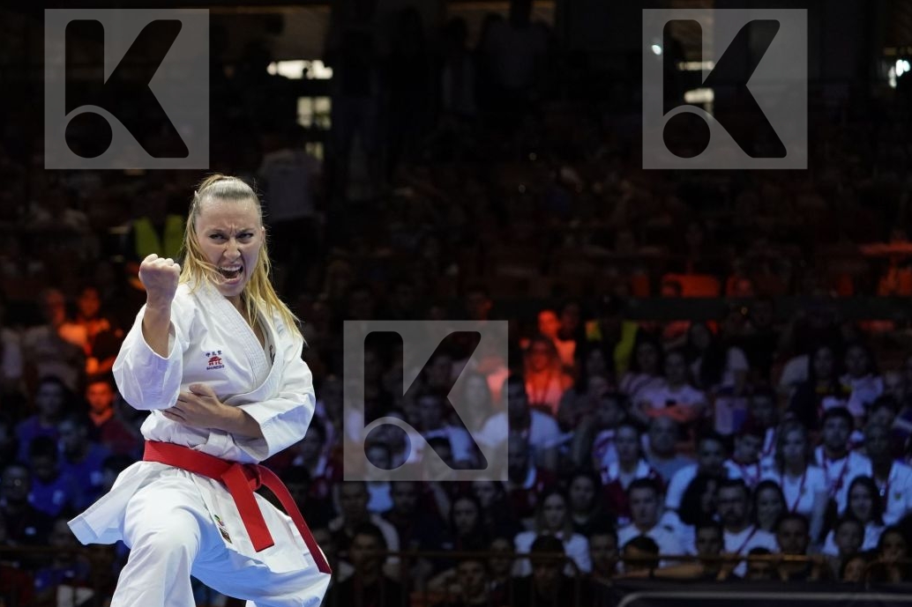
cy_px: 401
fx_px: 4939
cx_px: 127
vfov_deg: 7.0
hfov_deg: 10.5
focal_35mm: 195
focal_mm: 112
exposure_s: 1/500
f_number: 4.5
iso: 2000
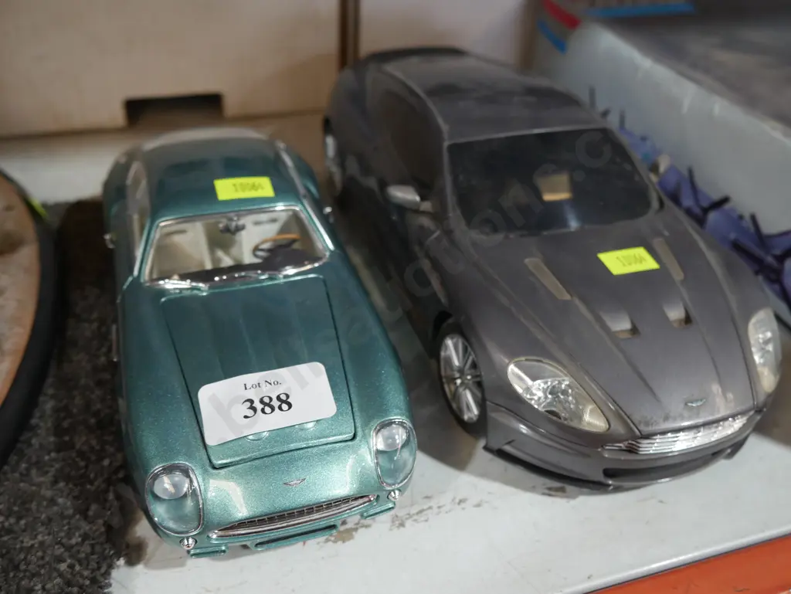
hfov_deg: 56.8
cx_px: 396
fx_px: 732
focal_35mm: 32
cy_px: 297
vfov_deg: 44.2
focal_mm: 16
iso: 640
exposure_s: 1/60
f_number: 4
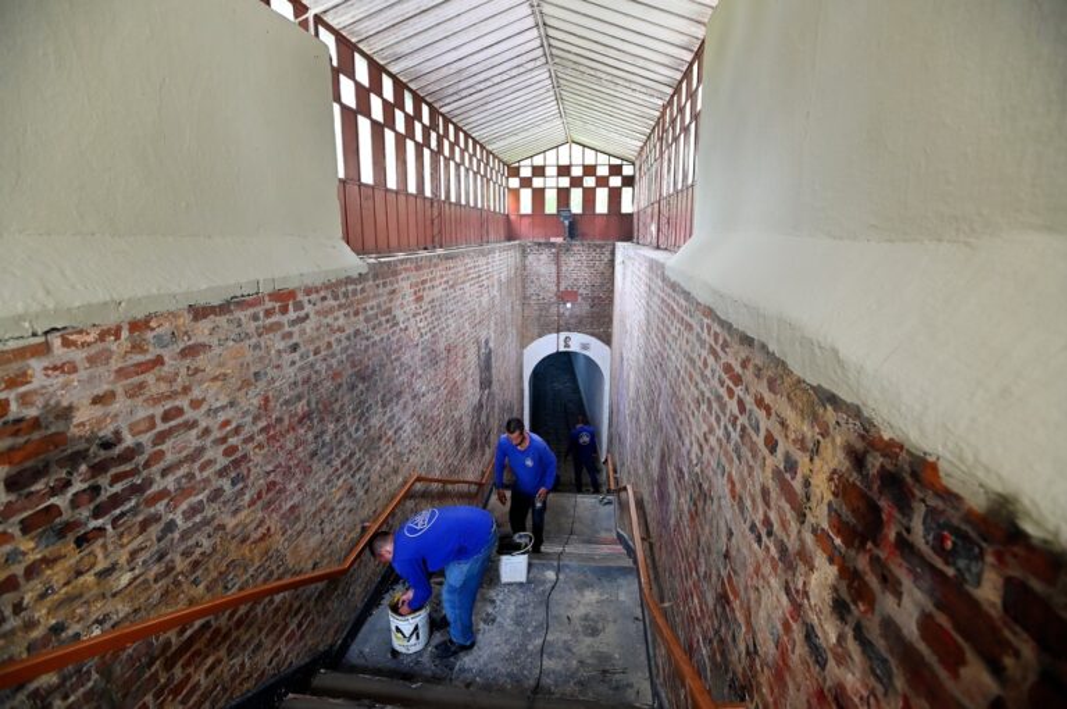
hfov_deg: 93.3
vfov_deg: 70.3
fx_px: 503
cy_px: 354
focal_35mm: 17
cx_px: 534
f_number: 4.5
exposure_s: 1/200
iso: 2000
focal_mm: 17
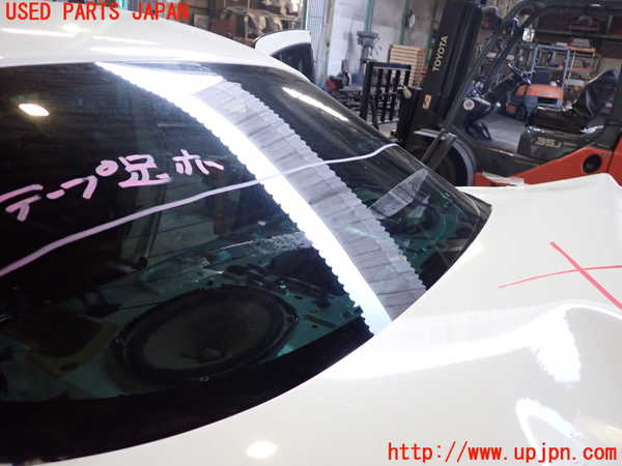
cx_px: 311
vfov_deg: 46.8
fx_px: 539
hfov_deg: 60.0
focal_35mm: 30
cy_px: 233
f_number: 2.3
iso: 640
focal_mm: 5.4
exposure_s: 1/200
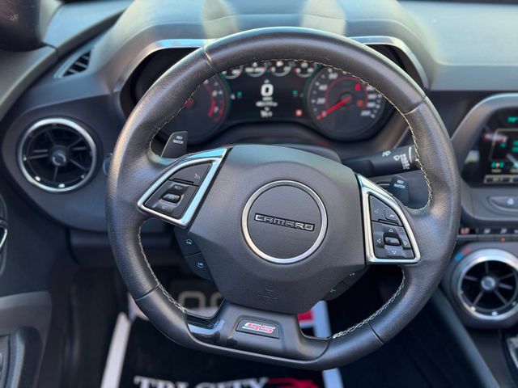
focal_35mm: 48
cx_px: 259
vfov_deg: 30.3
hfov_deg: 39.7
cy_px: 194
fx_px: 718
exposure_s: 1/184
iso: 80
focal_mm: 6.76
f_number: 1.78
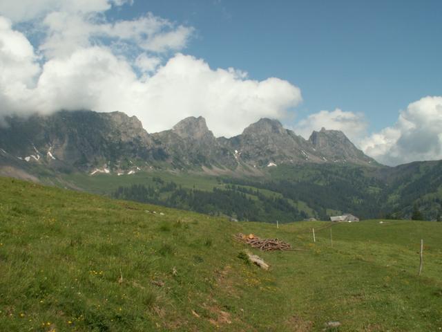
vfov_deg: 40.7
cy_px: 166
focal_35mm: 35
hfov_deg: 52.6
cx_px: 221
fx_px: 447
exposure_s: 1/250
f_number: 7.1
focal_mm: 5.86
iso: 50
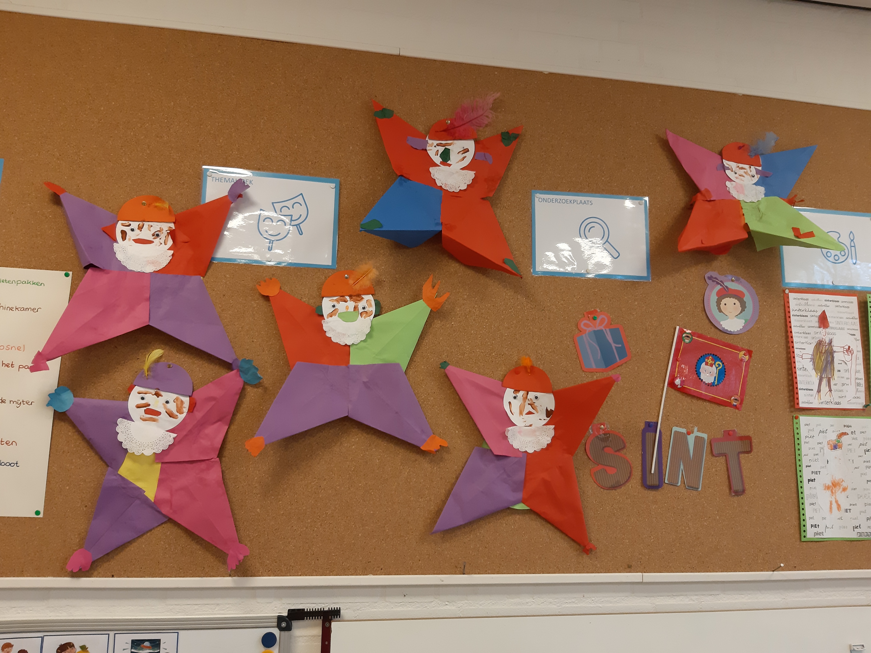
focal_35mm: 27
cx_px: 436
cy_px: 326
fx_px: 679
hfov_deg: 65.3
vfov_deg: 51.4
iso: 160
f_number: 1.7
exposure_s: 1/50
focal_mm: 3.93
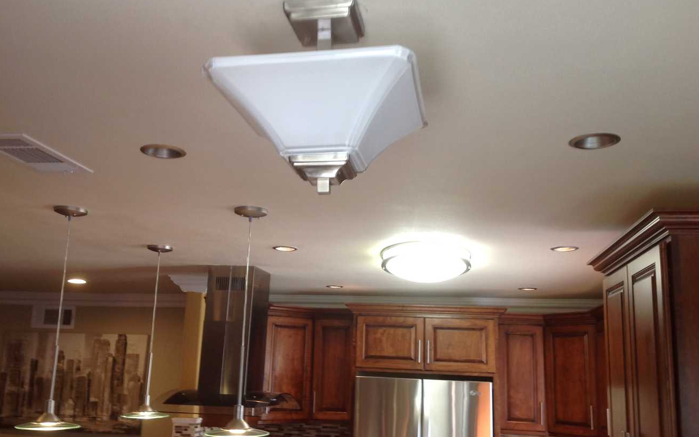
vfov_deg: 33.6
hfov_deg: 51.5
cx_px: 357
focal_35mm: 38
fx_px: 724
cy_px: 239
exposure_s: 1/17
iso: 50
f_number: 2.4
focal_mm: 4.28
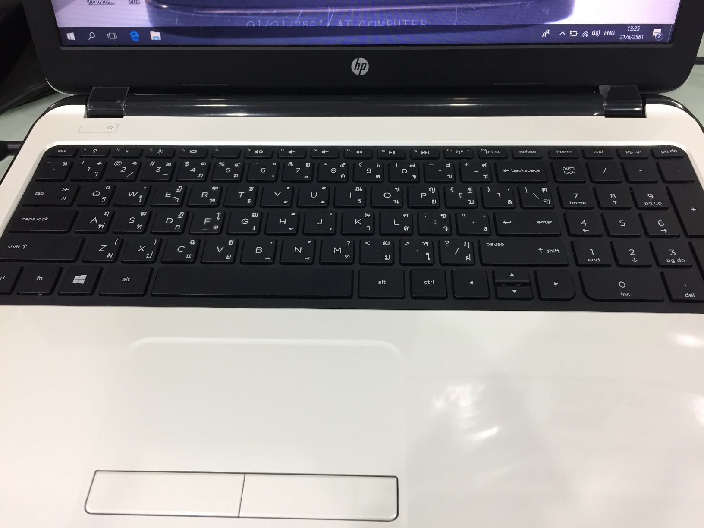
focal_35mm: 29
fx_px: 590
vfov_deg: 48.2
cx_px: 352
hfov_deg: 61.7
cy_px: 264
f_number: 2.2
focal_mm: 4.15
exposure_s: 1/33
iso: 100
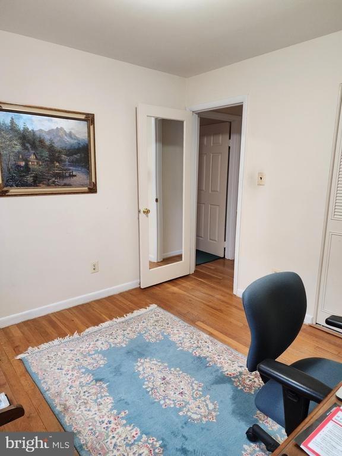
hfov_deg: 58.9
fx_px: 303
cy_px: 228
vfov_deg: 73.9
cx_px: 171
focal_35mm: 23
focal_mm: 6.4
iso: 500
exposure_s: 1/120
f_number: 1.8
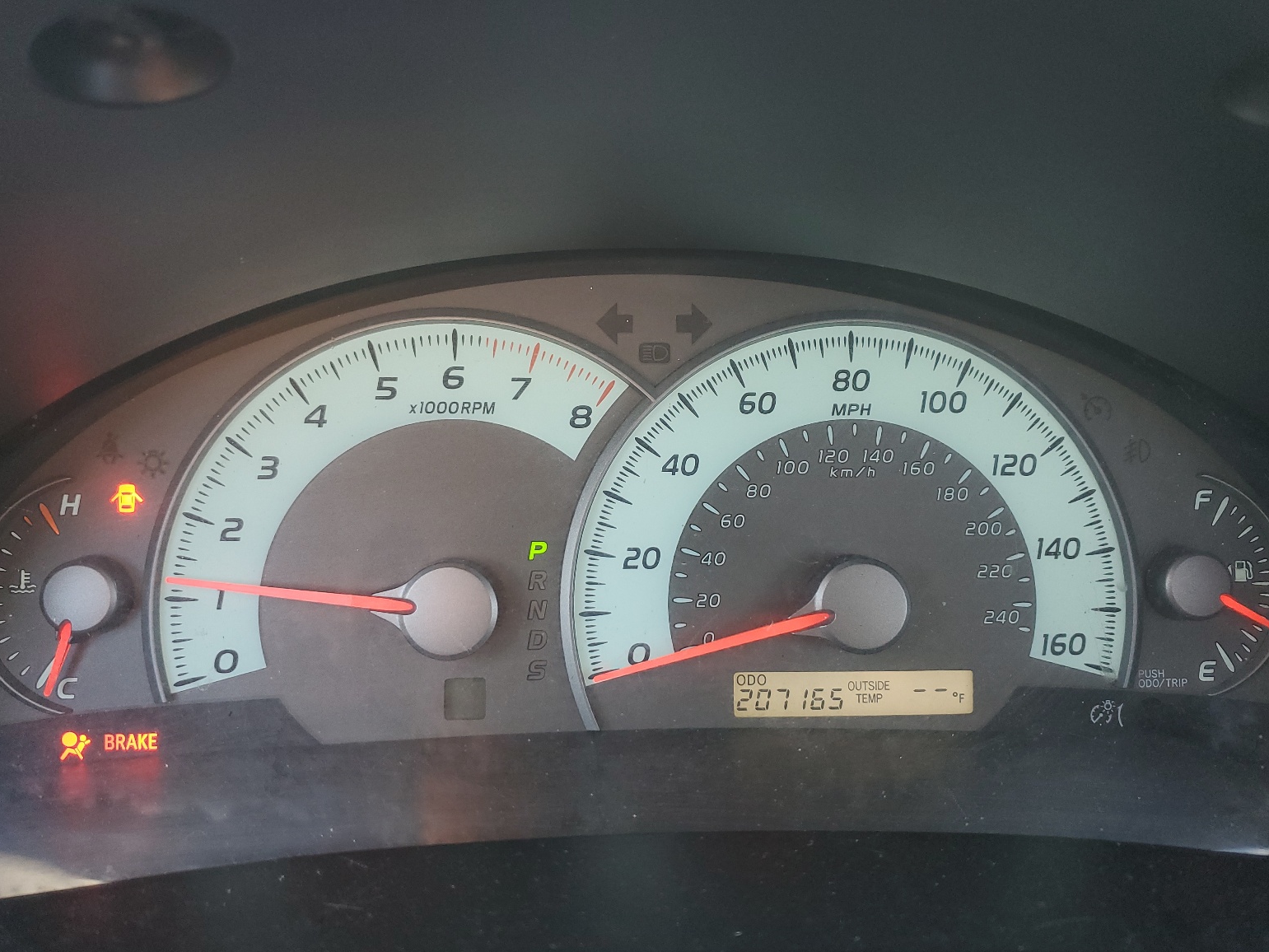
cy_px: 489
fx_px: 990
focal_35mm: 27
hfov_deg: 65.3
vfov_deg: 51.4
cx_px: 643
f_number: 1.5
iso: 91
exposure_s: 1/120
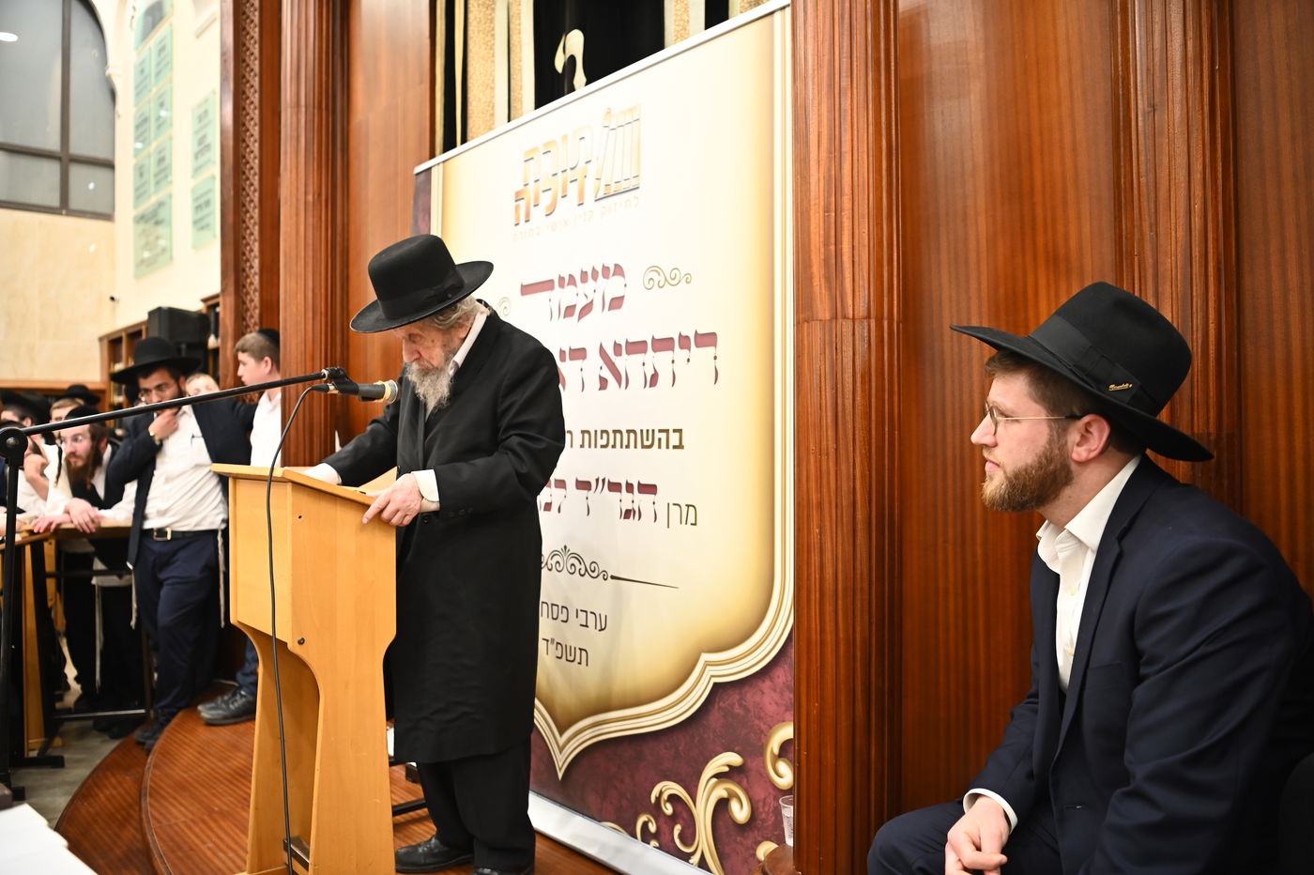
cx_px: 657
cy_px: 438
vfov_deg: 44.9
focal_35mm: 29
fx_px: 1058
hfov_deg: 63.7
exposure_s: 1/125
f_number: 2.8
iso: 1600
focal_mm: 29
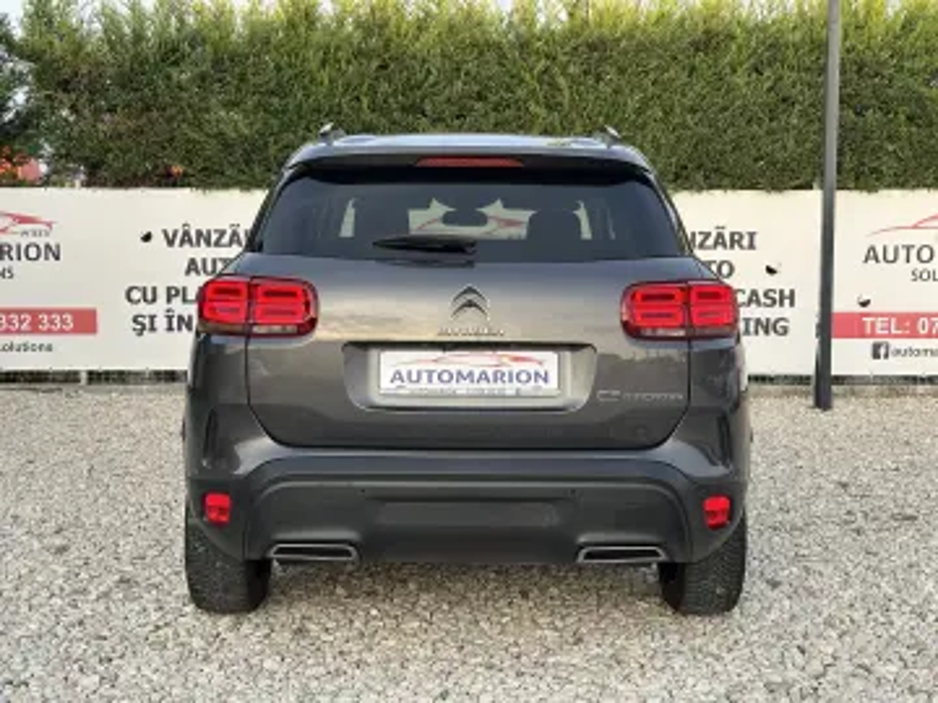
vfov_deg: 30.3
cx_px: 469
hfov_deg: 39.7
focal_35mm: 48
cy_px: 352
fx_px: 1301
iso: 64
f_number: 1.78
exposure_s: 1/345
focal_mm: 6.86
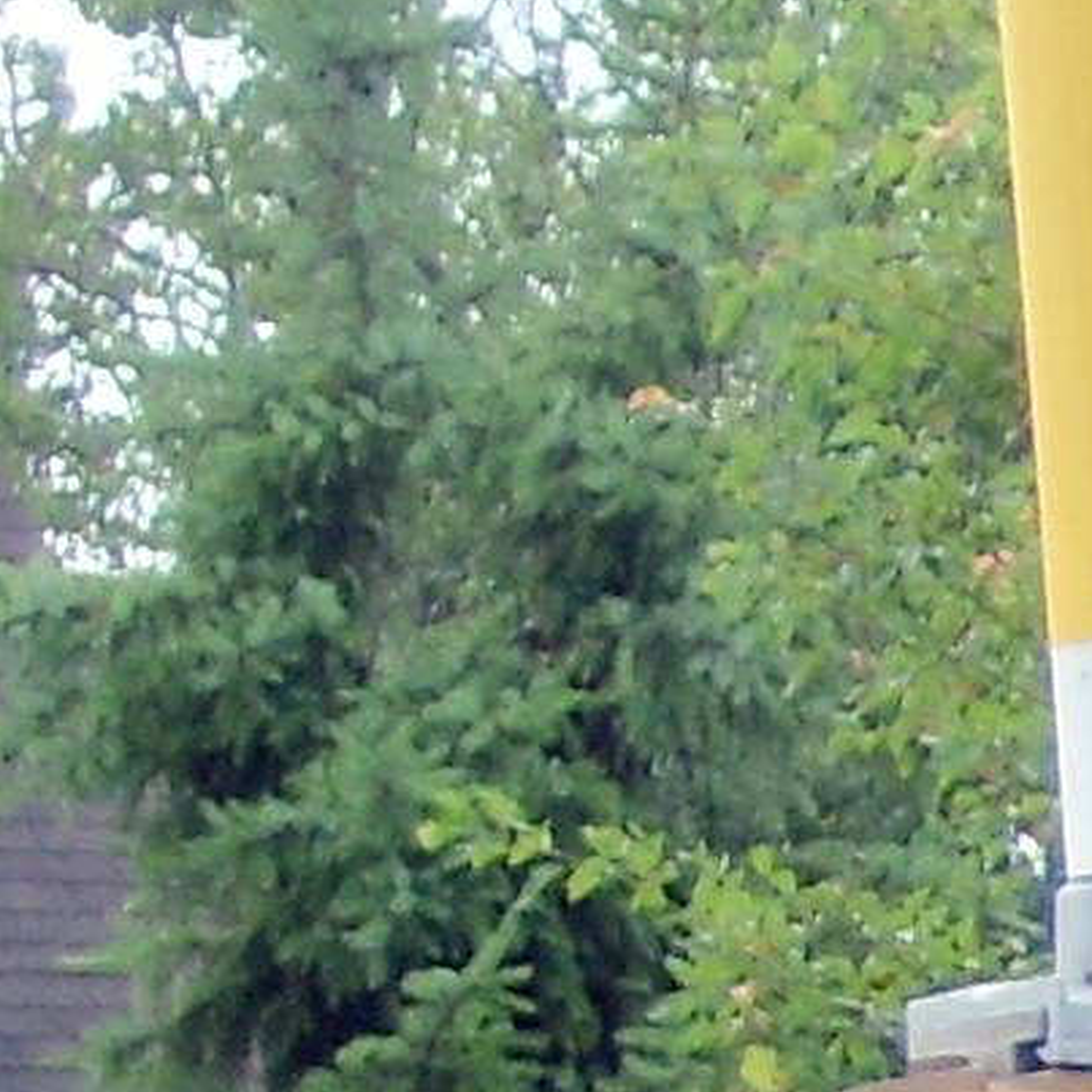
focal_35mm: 357
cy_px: 1246
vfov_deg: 4.9
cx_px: 4029
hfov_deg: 4.6
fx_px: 12741
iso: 50
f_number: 3.4
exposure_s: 1/384
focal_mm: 8.9
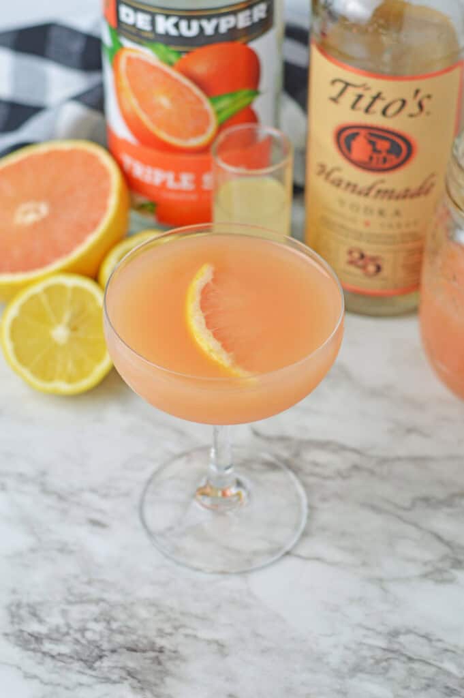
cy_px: 349
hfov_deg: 18.2
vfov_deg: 27.0
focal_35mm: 75
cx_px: 232
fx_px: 1452
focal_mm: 50
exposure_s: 1/250
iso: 400
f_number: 4
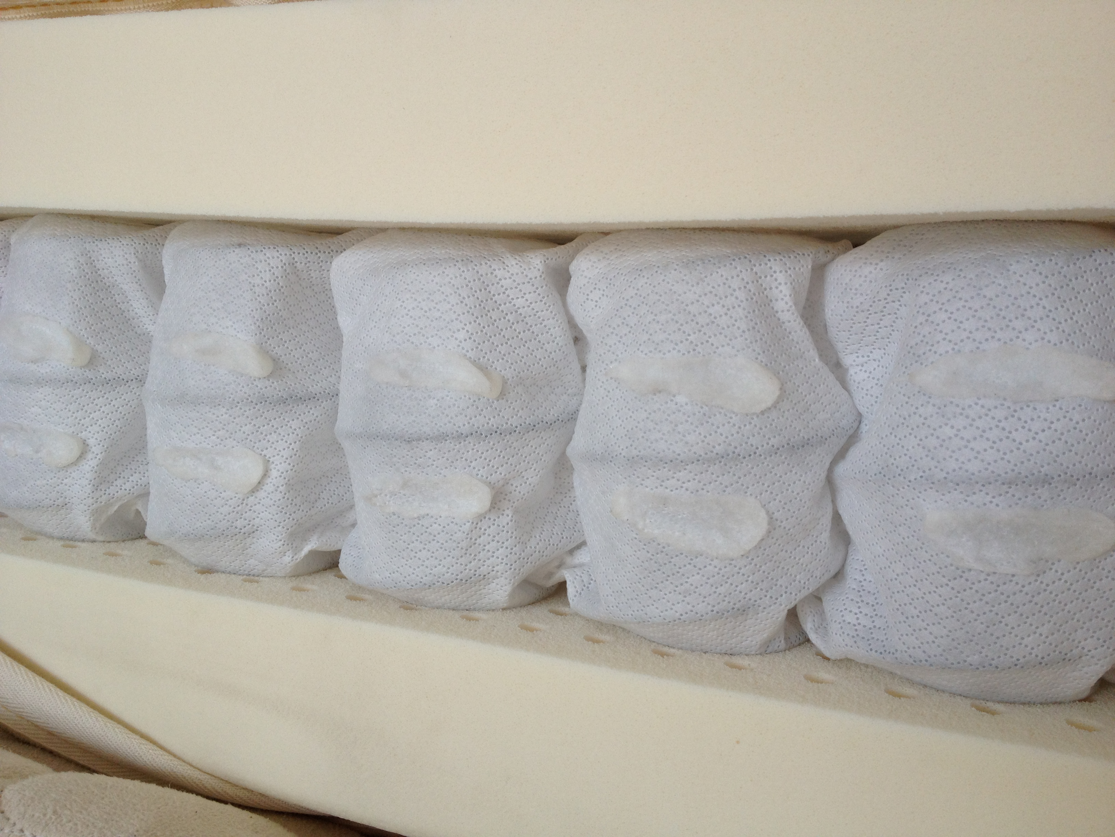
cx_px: 558
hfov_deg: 52.6
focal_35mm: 35
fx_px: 1127
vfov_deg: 40.7
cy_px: 418
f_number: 2.4
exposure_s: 1/223
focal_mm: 4.28
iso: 64
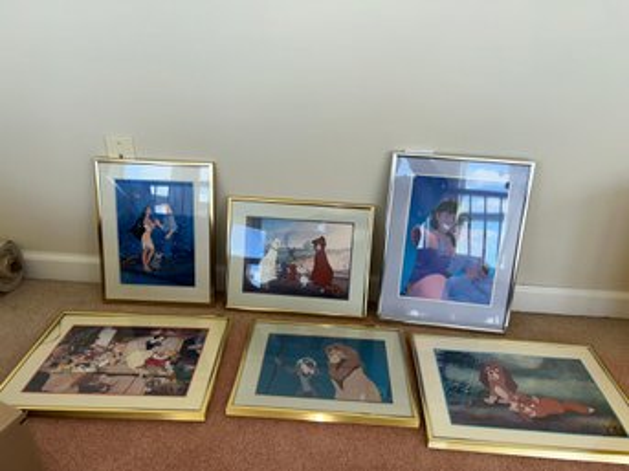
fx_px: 472
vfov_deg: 53.0
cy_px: 236
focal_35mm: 26
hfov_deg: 67.3
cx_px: 314
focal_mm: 5.7
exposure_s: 1/298
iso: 32
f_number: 1.5
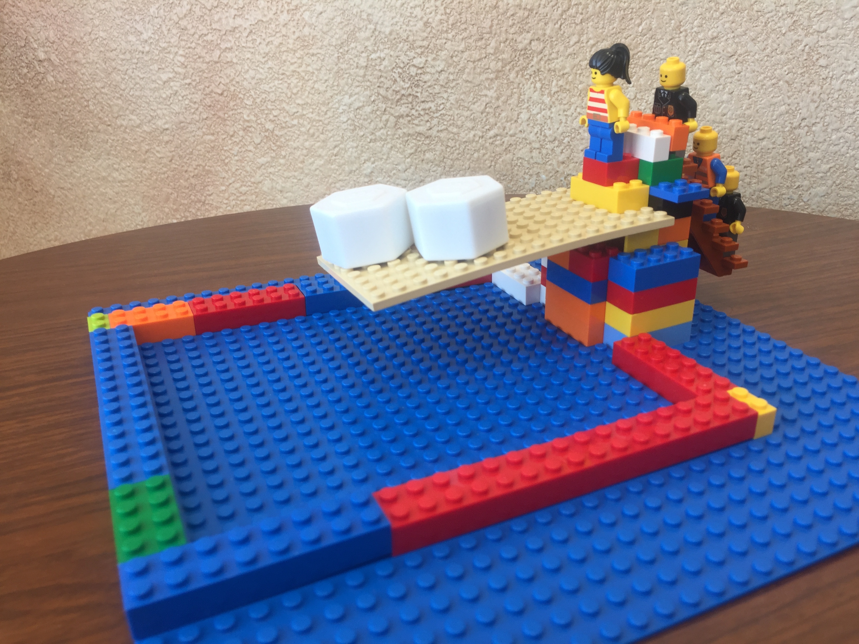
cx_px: 430
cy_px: 322
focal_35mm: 29
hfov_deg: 61.7
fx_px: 720
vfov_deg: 48.2
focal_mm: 4.15
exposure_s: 1/60
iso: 32
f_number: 2.2
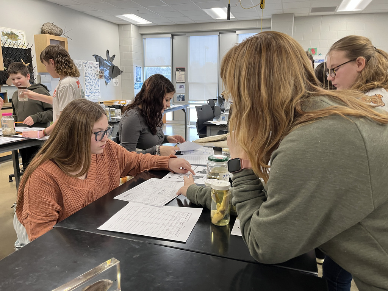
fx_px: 291
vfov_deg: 53.1
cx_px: 194
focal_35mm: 26
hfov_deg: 67.3
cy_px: 146
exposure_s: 1/60
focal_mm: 5.1
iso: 100
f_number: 1.6
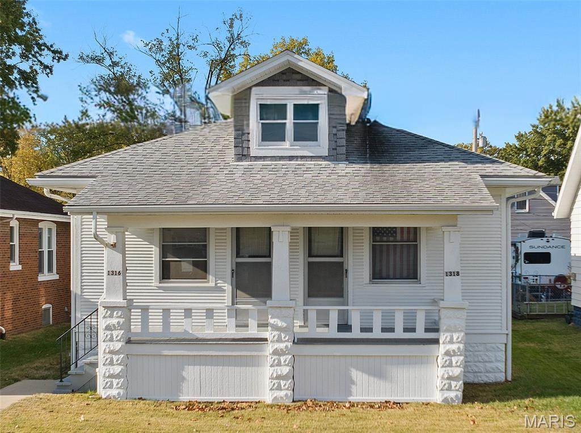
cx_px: 290
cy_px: 216
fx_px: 402
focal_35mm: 24
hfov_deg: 71.7
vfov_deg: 56.7
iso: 170
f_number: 2.8
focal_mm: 12.29
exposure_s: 1/800
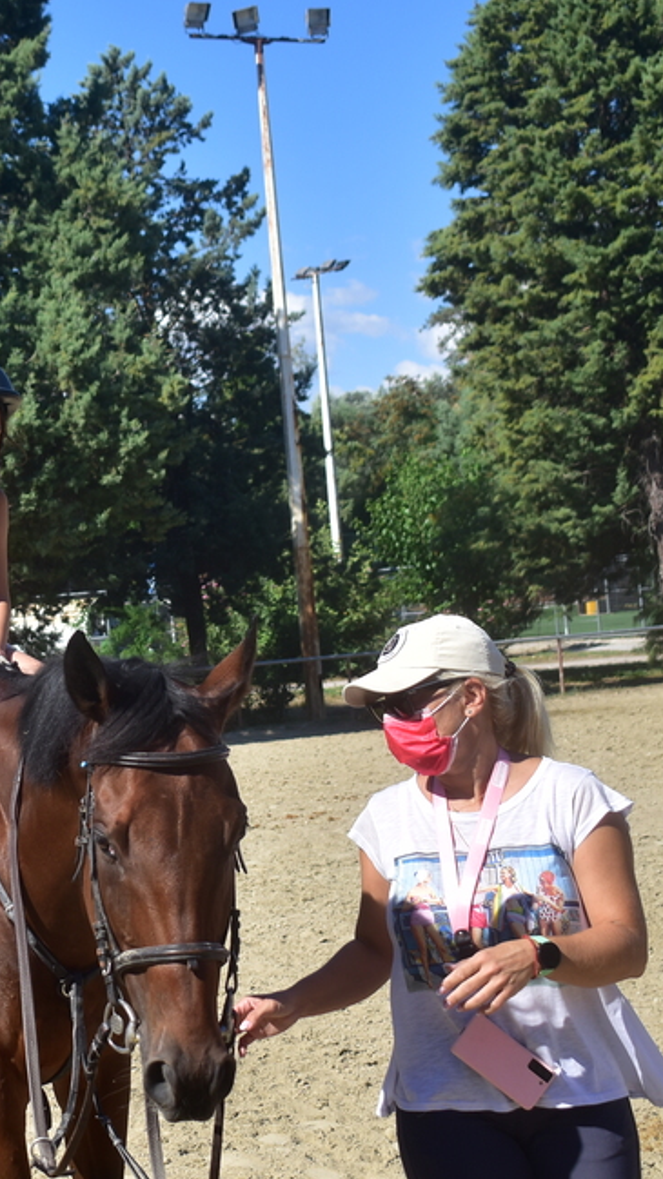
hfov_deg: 14.9
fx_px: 2466
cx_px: -80
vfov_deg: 26.9
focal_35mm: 79
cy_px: 605
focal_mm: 29
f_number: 4.2
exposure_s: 1/800
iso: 100
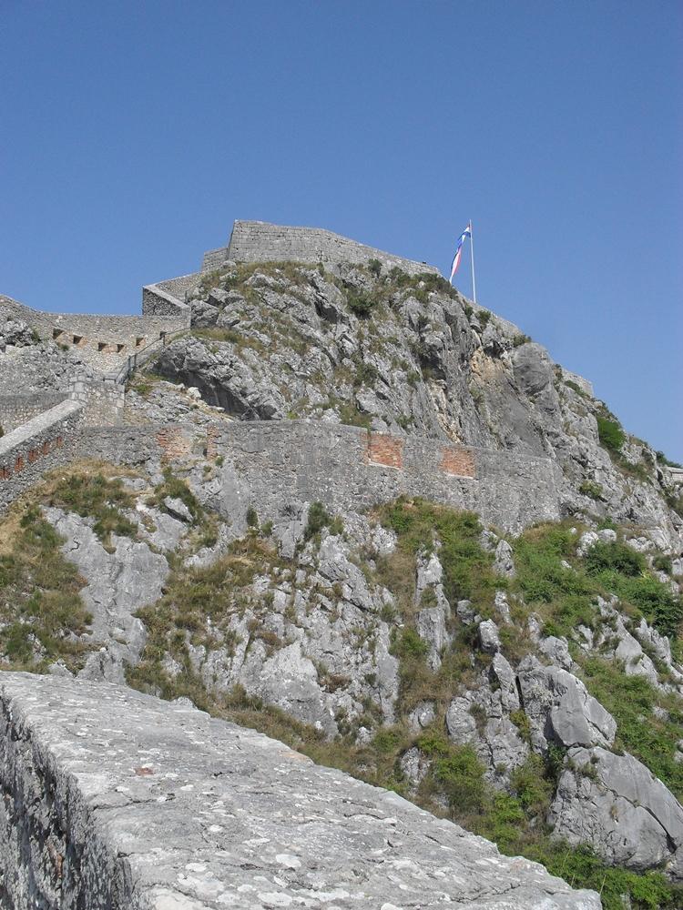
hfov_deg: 40.7
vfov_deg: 52.6
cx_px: 342
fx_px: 921
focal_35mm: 35
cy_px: 455
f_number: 8.4
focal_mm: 6.3
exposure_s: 1/350
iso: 100
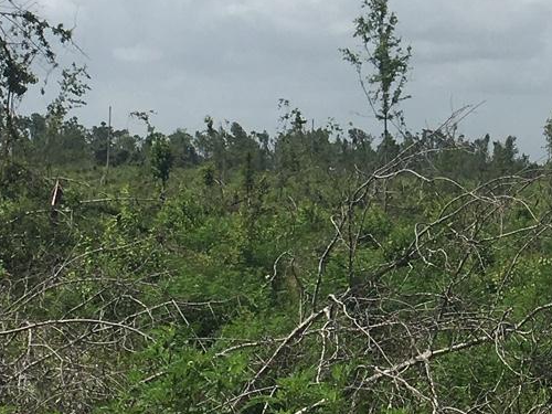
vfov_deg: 12.5
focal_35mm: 117
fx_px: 1866
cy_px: 15
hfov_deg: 16.6
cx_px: 487
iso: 25
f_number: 2.2
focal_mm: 4.15
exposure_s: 1/2849
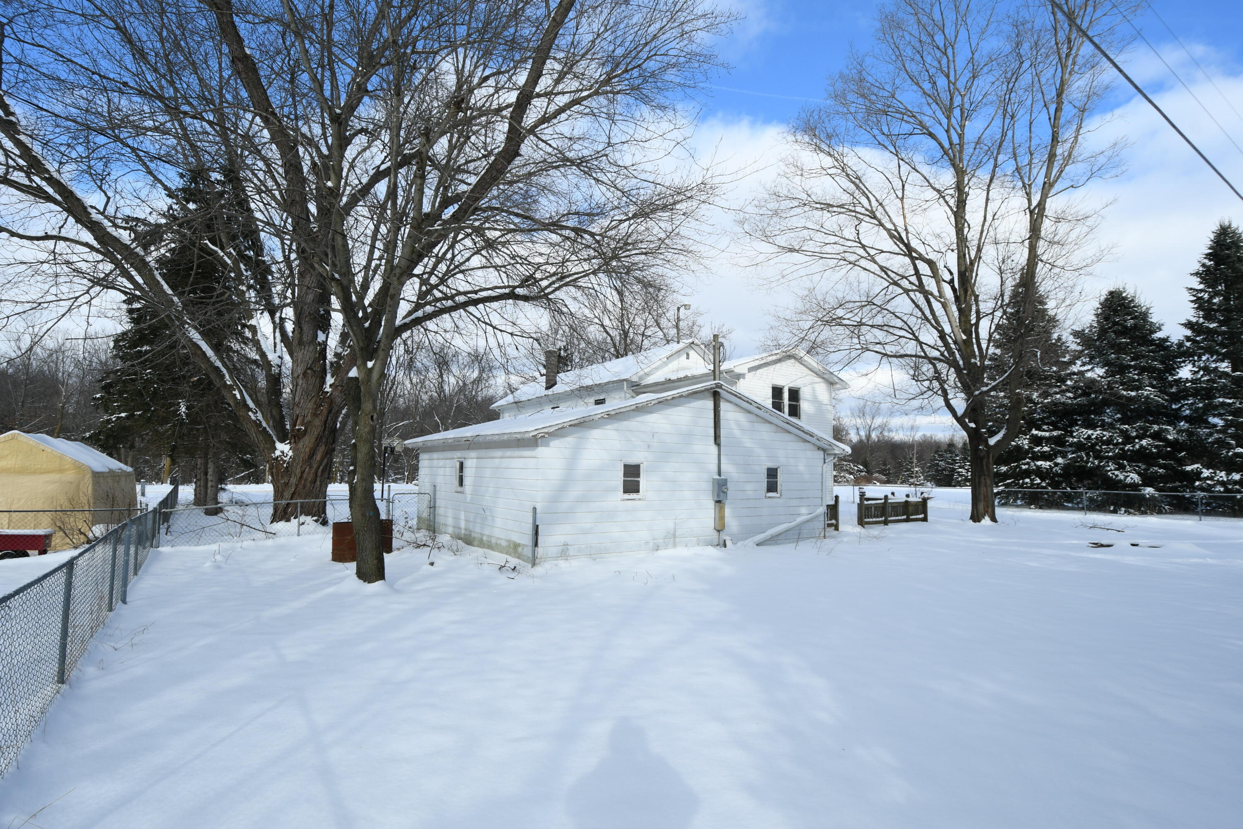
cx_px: 622
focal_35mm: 16
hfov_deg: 96.7
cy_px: 414
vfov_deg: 73.7
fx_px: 552
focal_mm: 11
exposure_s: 1/160
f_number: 8
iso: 100
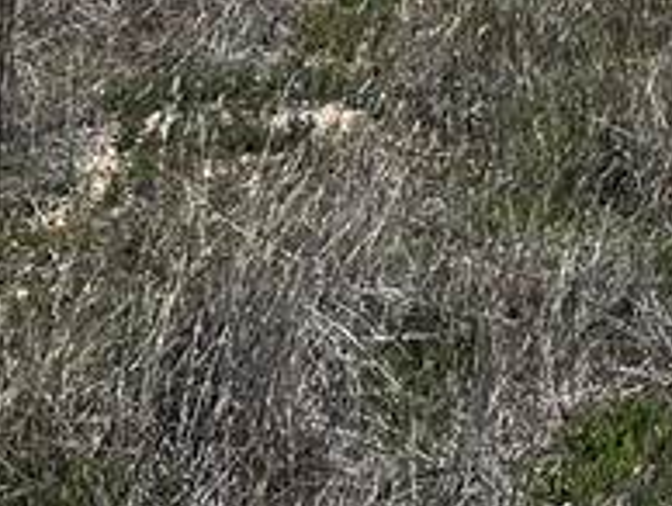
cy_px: -652
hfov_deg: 12.5
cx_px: 1379
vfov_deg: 9.7
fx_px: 2663
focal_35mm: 137
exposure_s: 1/5076
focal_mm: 5.1
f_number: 1.6
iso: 50
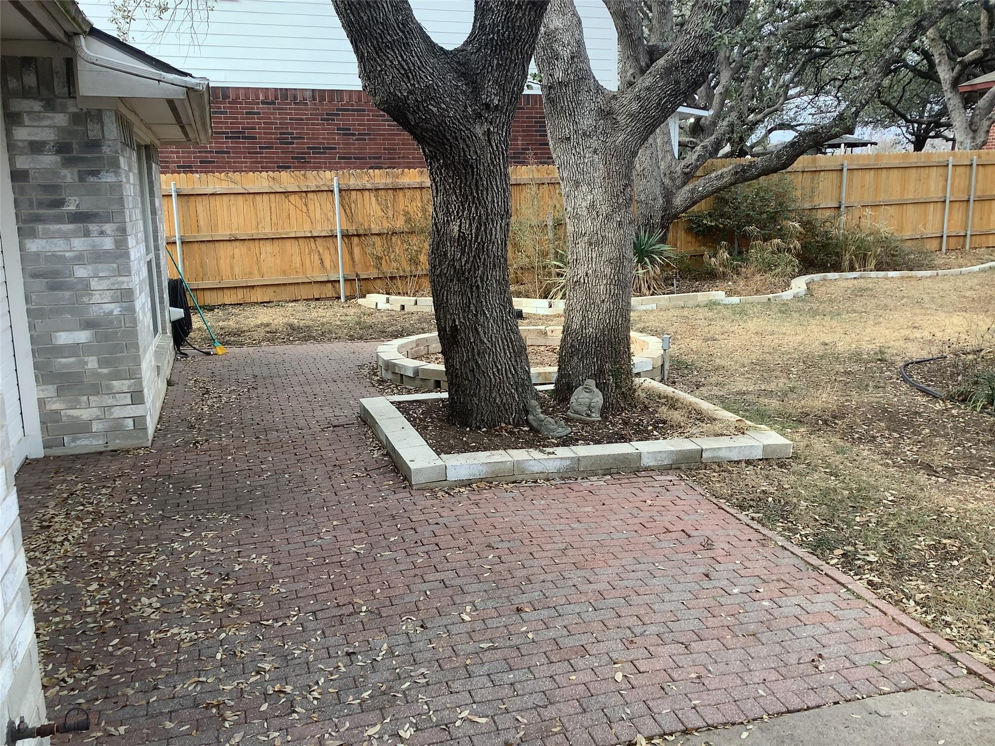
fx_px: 891
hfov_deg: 58.4
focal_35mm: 31
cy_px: 373
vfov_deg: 45.4
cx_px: 498
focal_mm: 3.3
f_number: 2.4
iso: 32
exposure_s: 1/120
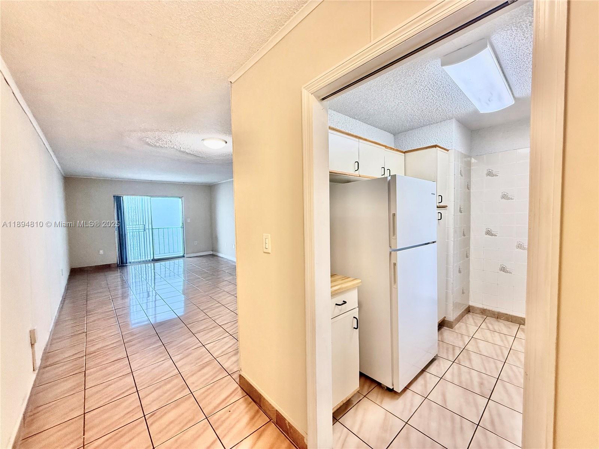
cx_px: 300
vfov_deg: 85.7
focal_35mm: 14
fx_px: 242
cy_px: 224
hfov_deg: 102.1
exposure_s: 1/120
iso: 320
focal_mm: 2.22
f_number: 2.2
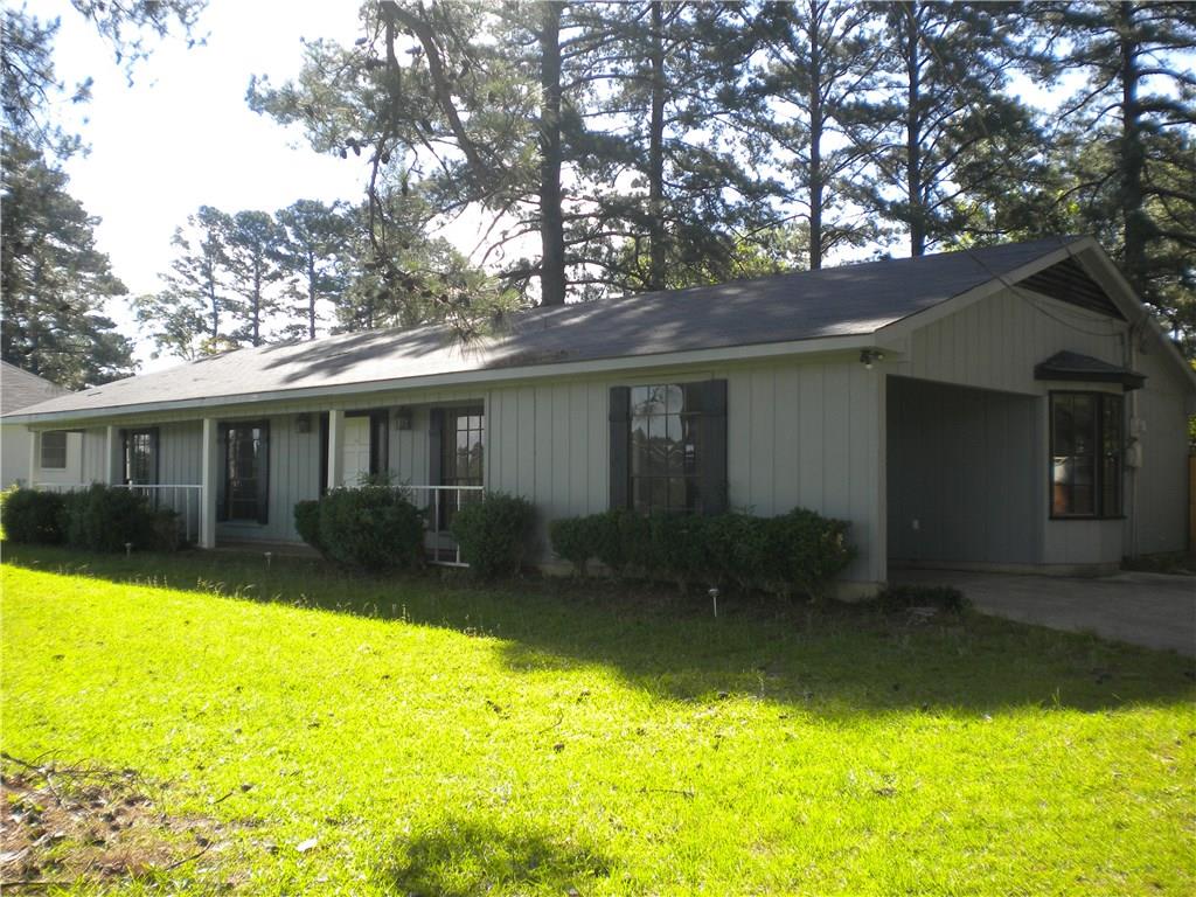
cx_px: 598
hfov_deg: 52.6
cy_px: 448
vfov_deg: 40.7
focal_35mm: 35
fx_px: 1209
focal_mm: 6.3
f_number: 4.6
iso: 80
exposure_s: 1/202
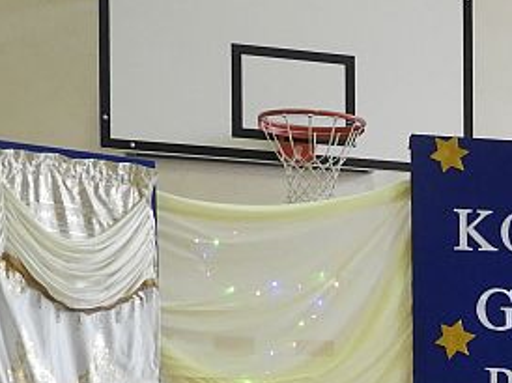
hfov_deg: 14.0
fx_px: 1936
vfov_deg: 10.9
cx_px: 802
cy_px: 549
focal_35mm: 131
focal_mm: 6.3
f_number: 3.8
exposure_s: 1/30
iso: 320
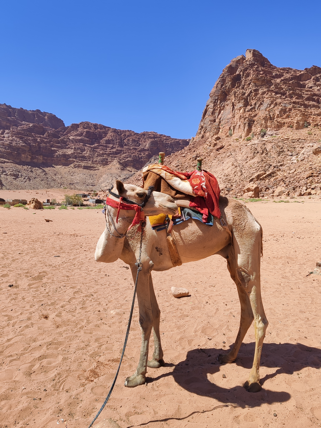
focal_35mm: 23
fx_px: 284
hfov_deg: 58.9
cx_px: 160
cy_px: 214
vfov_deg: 73.9
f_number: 1.8
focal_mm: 5.4
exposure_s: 1/2805
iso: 50
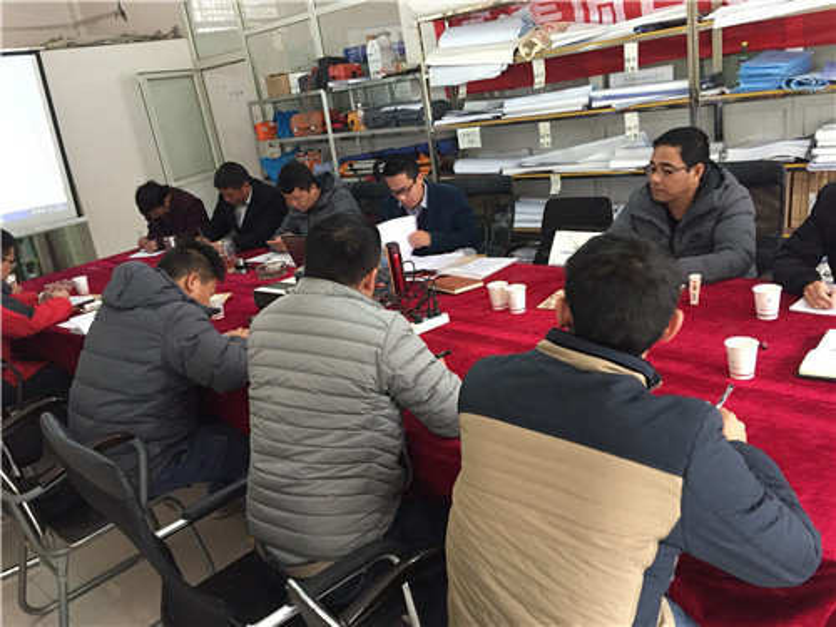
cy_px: 314
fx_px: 700
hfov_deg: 61.7
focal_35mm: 29
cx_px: 418
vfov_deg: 48.2
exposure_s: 1/20
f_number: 2.2
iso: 250
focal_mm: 4.15
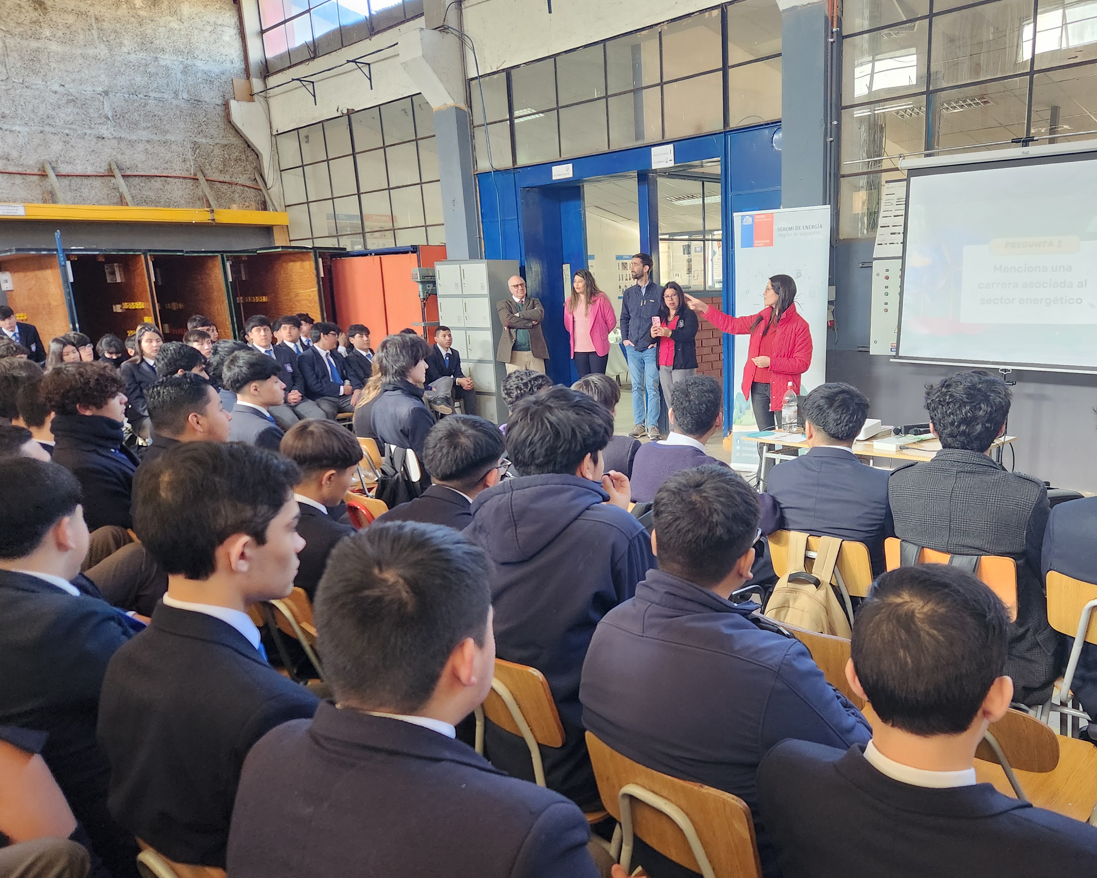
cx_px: 667
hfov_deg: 61.6
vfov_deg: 51.4
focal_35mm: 28
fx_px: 909
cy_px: 503
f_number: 1.8
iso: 800
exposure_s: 1/120
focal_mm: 5.4
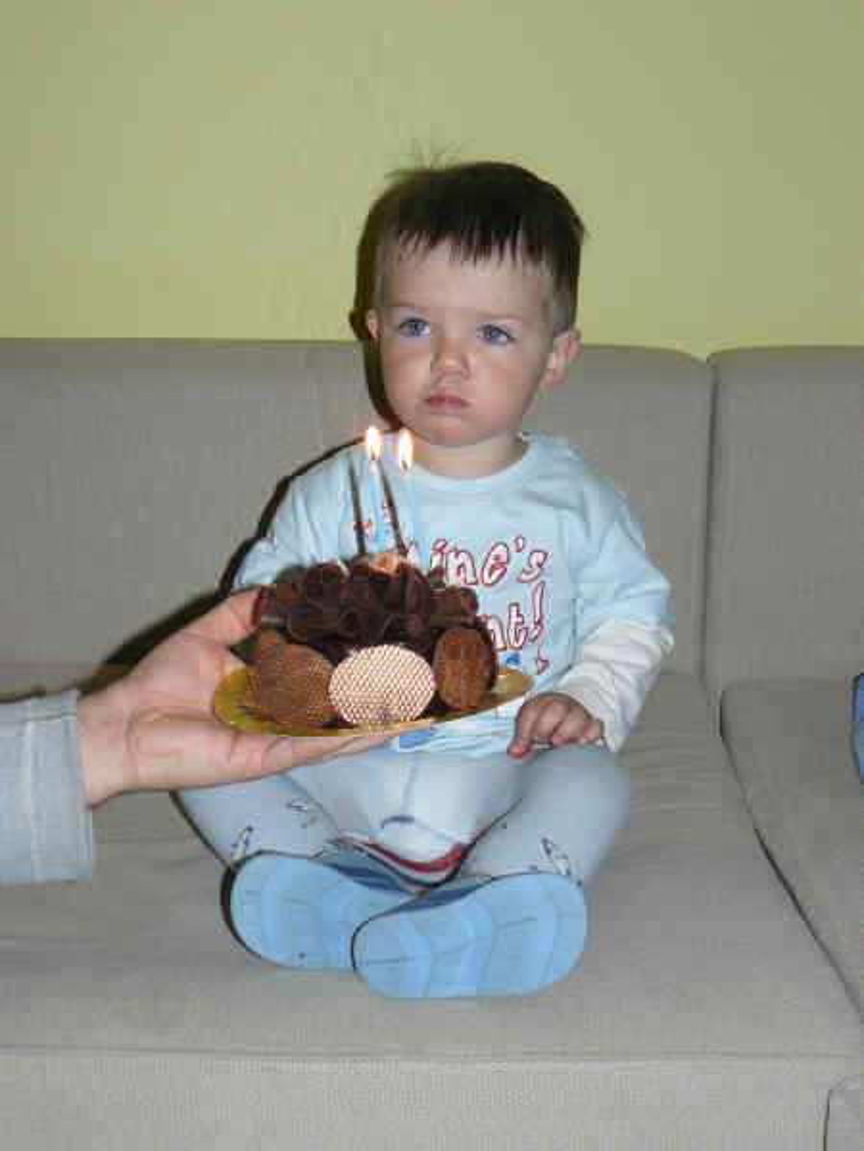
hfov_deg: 24.0
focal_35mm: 61
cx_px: 432
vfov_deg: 31.7
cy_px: 576
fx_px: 2030
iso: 100
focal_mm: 10.2
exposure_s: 1/30
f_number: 3.2
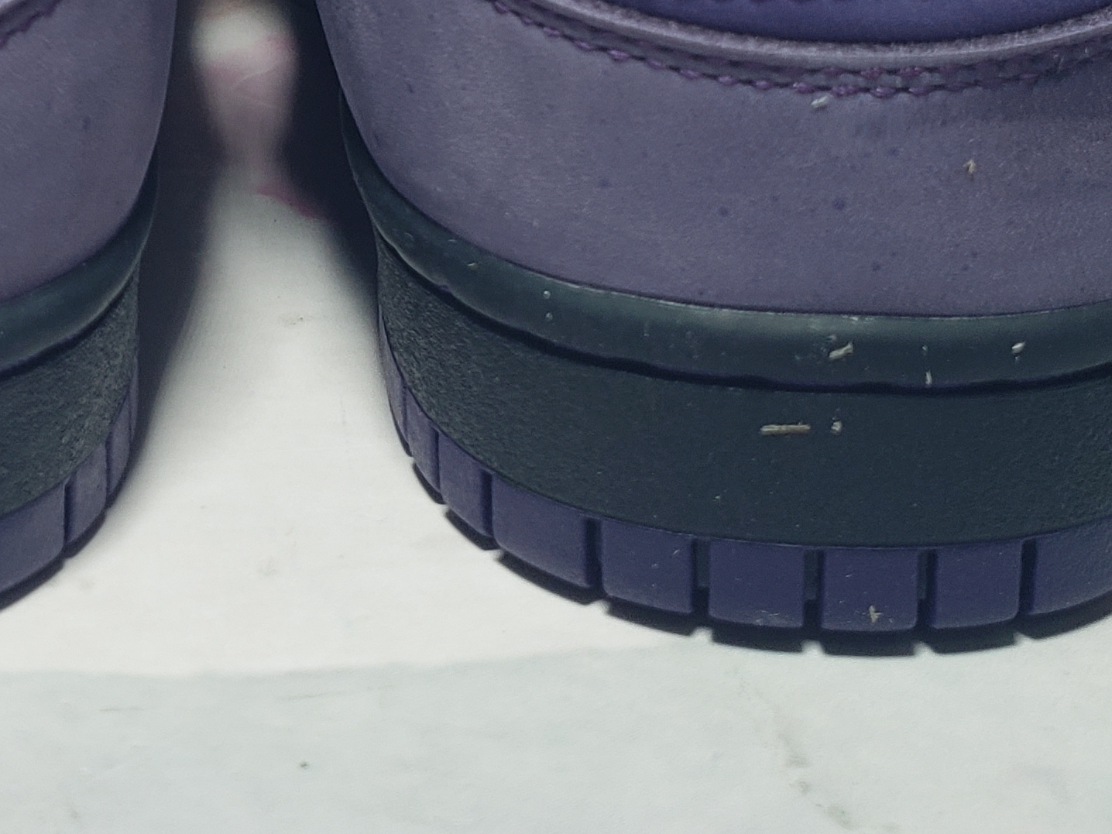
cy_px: -84
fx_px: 2345
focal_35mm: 73
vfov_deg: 19.3
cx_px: 214
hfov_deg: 26.2
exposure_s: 1/342
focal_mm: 4.3
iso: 50
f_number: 1.5
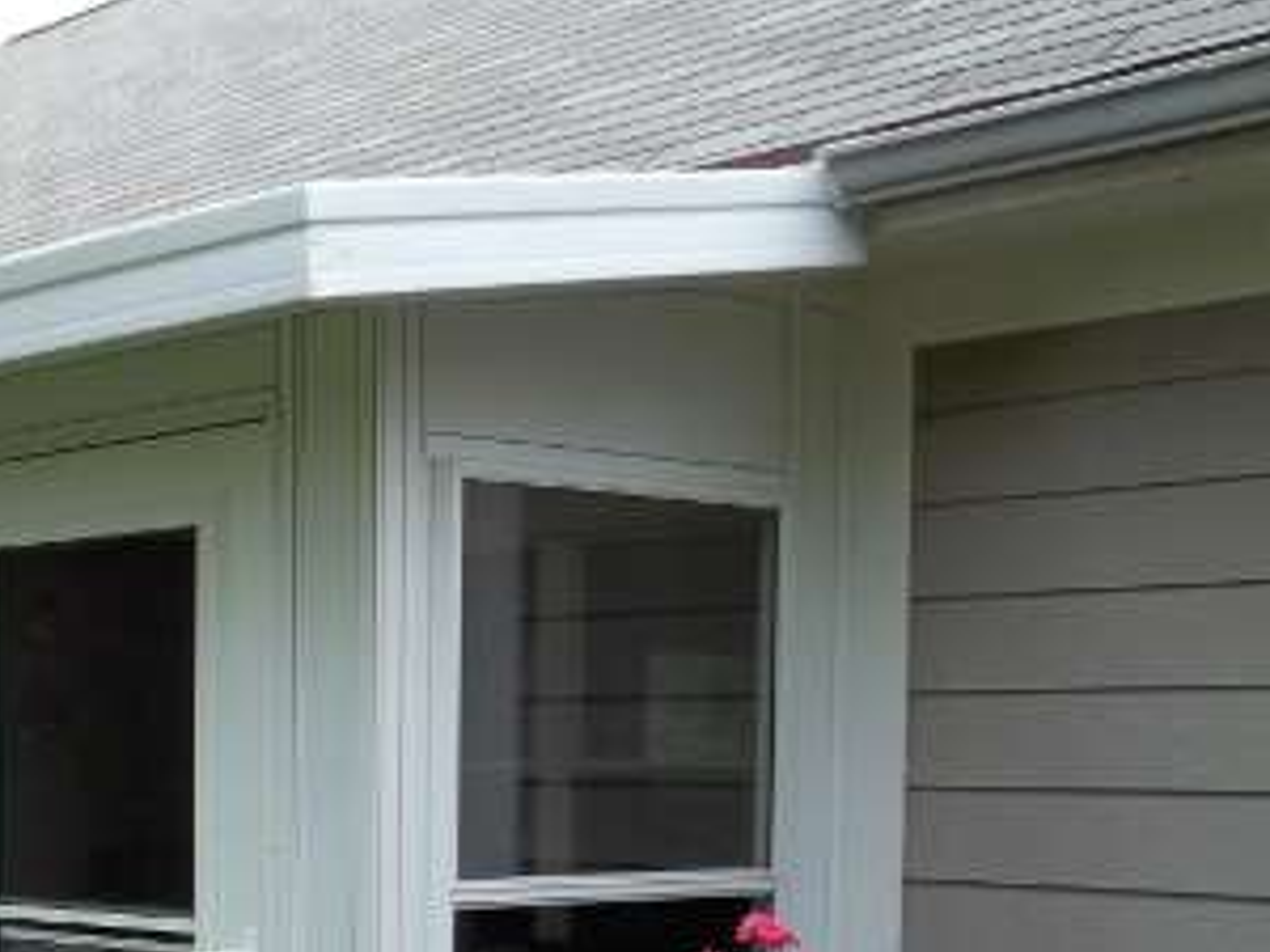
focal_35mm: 66
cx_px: 106
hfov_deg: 28.2
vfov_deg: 21.5
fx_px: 2421
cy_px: 931
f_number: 3.3
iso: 64
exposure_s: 1/200
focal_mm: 5.9
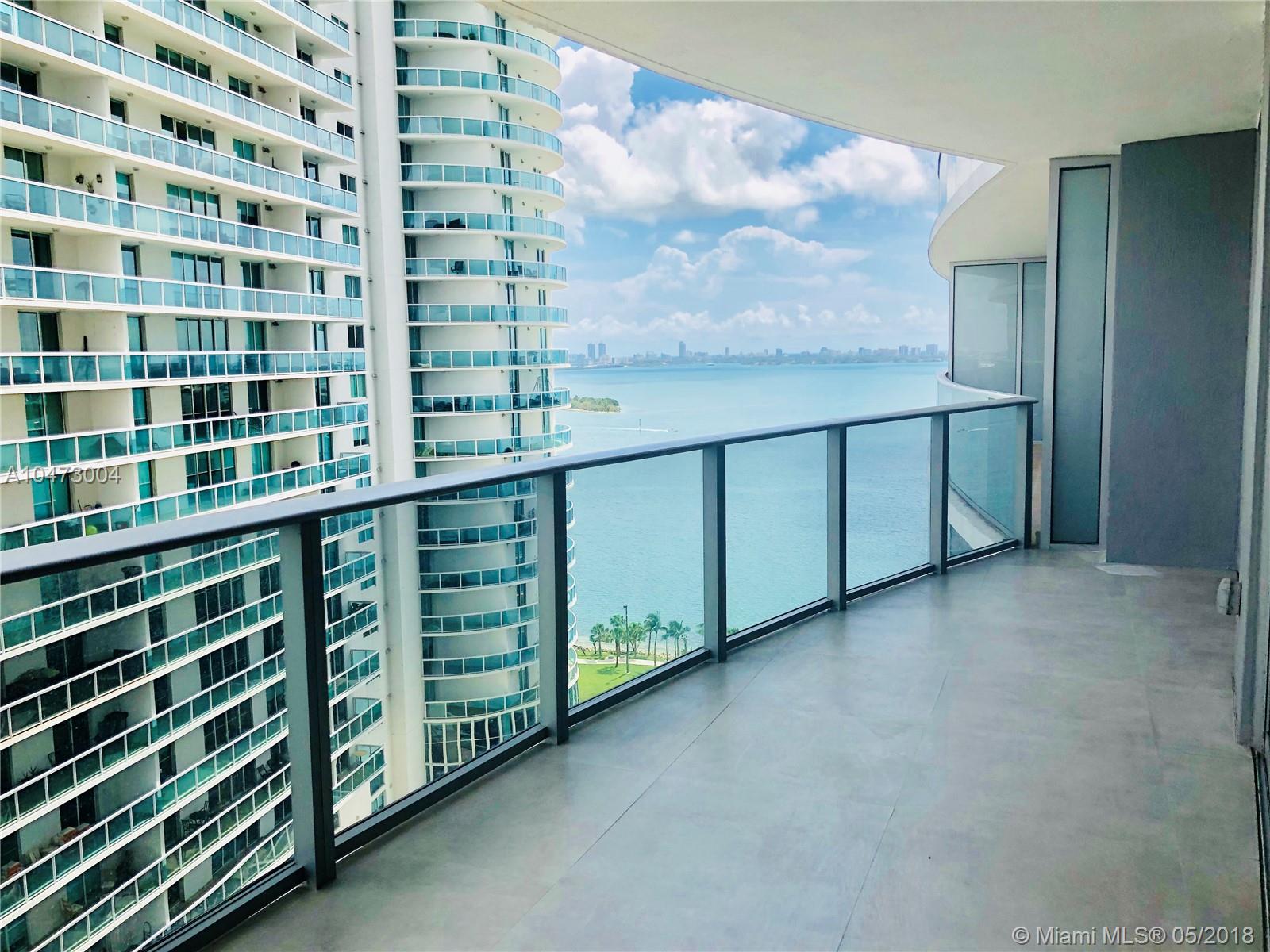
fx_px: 1027
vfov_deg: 49.7
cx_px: 635
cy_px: 476
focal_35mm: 28
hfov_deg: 63.4
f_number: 1.8
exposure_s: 1/1656
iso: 20
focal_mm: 4
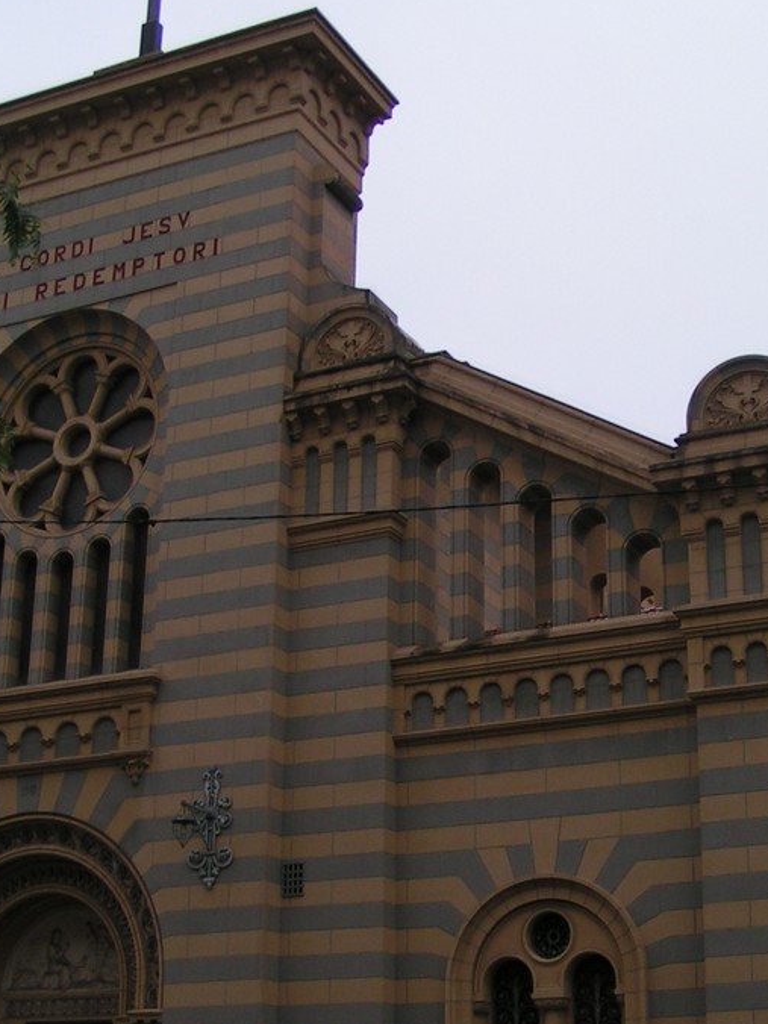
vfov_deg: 32.1
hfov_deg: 24.2
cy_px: 619
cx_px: 560
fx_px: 1775
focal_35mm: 60
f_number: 4
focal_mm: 5.8
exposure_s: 1/60
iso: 50
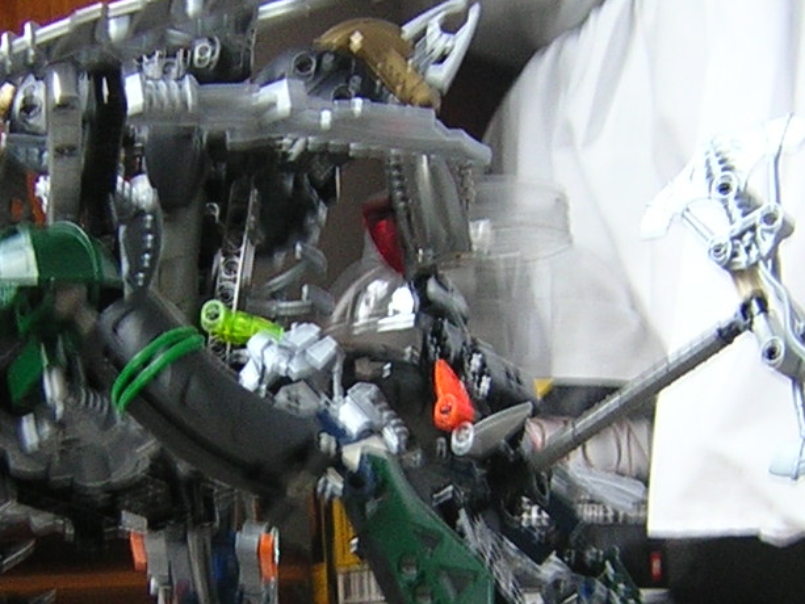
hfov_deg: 20.8
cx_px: 305
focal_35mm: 94
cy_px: 478
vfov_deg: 15.6
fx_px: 2186
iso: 215
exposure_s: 1/3.4
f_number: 2.6
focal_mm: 4.7
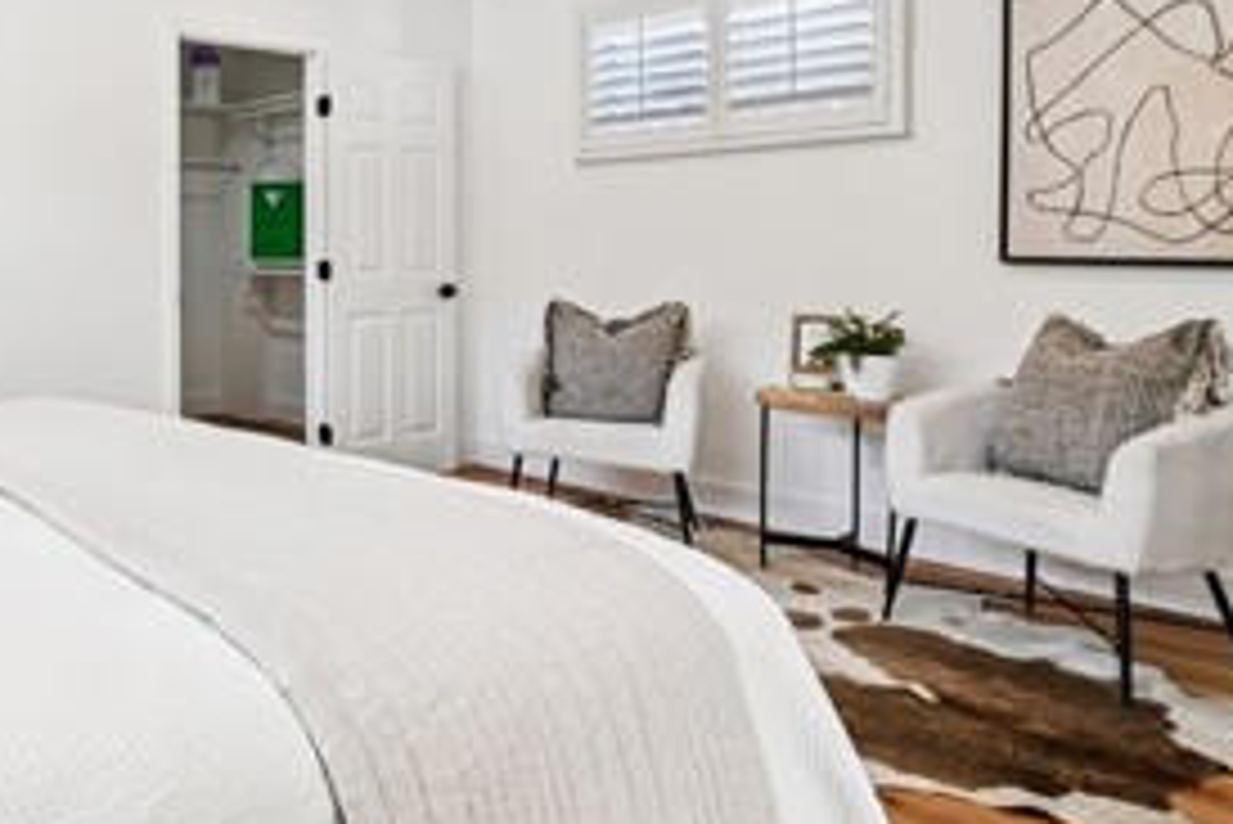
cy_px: 252
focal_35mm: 28
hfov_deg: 56.1
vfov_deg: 45.5
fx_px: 959
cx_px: 112
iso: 250
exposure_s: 1/8
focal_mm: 12
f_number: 8
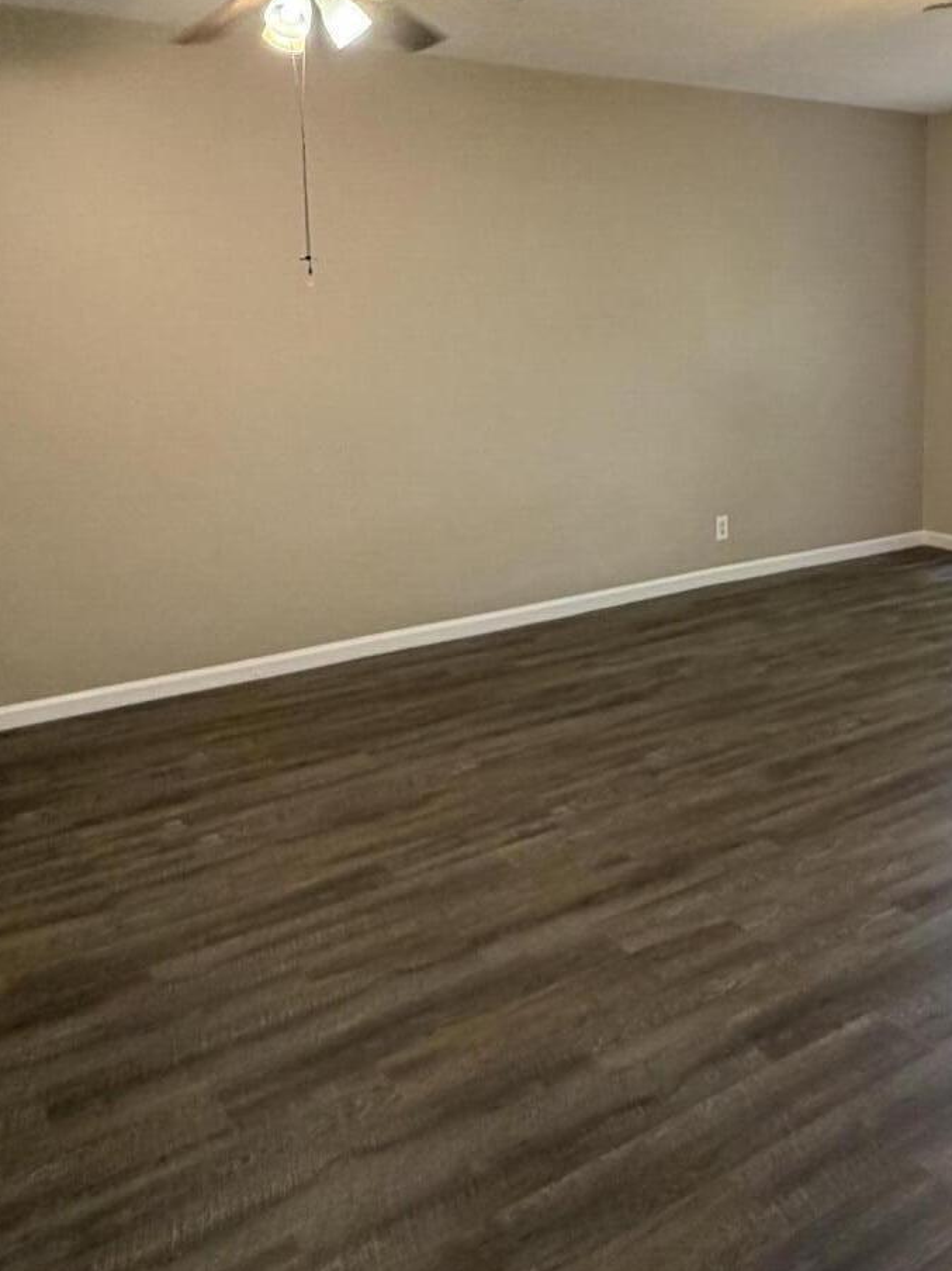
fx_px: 1137
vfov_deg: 57.3
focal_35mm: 31
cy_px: 442
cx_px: 550
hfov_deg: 45.3
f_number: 2.2
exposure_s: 1/60
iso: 250
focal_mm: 2.22
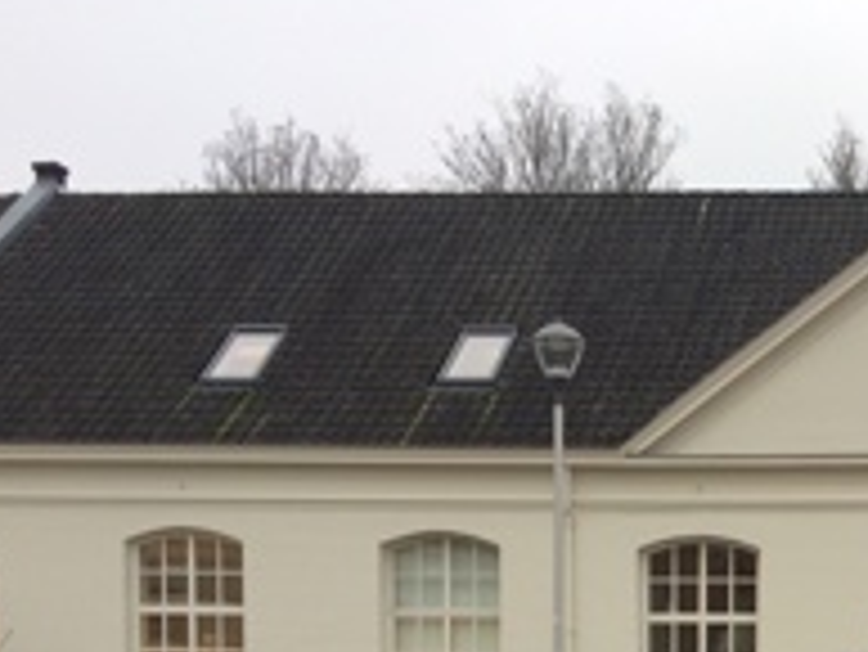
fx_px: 1731
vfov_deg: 20.3
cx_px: 938
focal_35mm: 69
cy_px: 724
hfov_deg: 26.1
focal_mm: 4.15
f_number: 2.2
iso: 40
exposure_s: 1/100
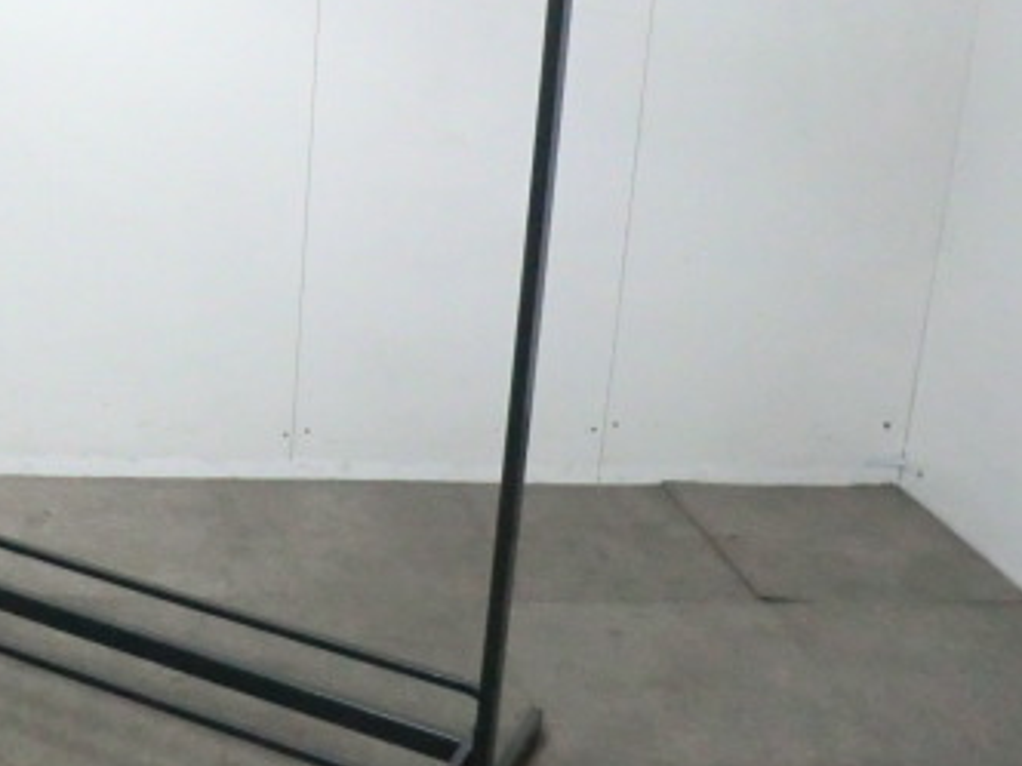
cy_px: 206
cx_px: 68
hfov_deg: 34.4
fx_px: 1535
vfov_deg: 27.7
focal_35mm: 52
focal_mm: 4.9
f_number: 3.2
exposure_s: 1/60
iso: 640
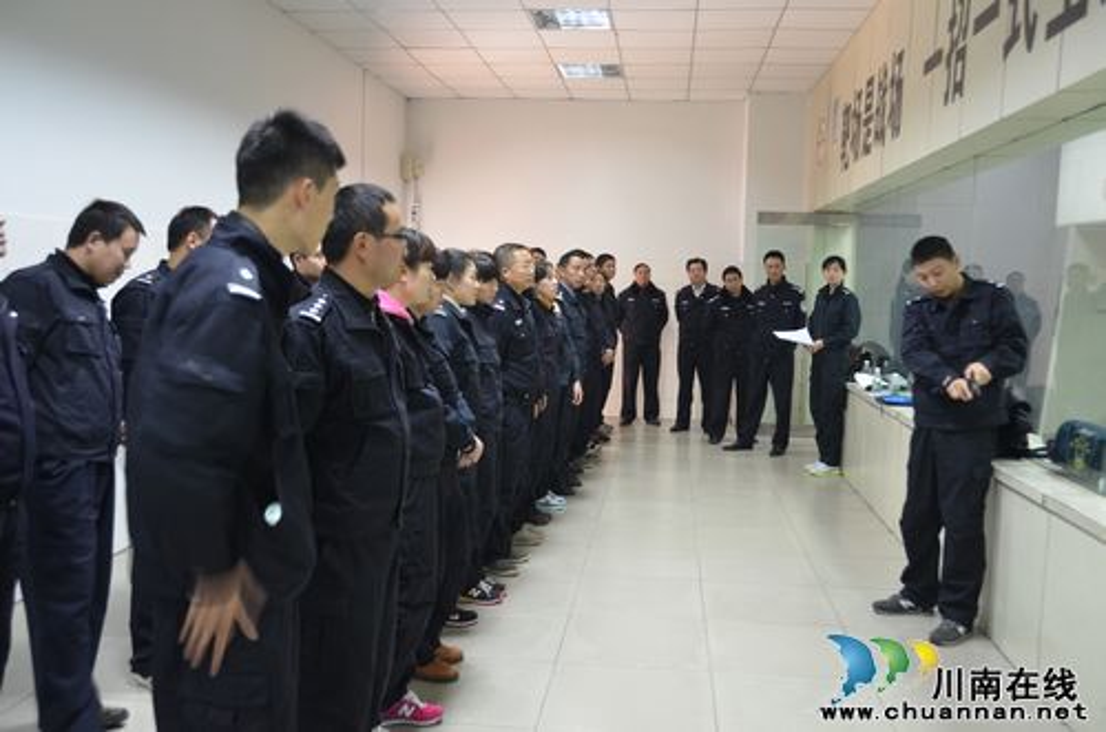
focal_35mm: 33
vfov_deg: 39.8
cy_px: 366
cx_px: 553
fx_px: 1012
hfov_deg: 57.3
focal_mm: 22
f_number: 3.8
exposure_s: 1/2.5
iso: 250
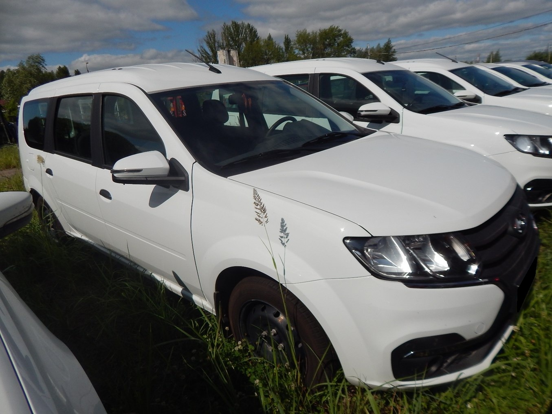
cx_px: 276
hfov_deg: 73.9
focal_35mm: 23
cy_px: 207
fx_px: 367
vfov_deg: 58.9
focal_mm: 4
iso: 125
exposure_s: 1/1500
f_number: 6
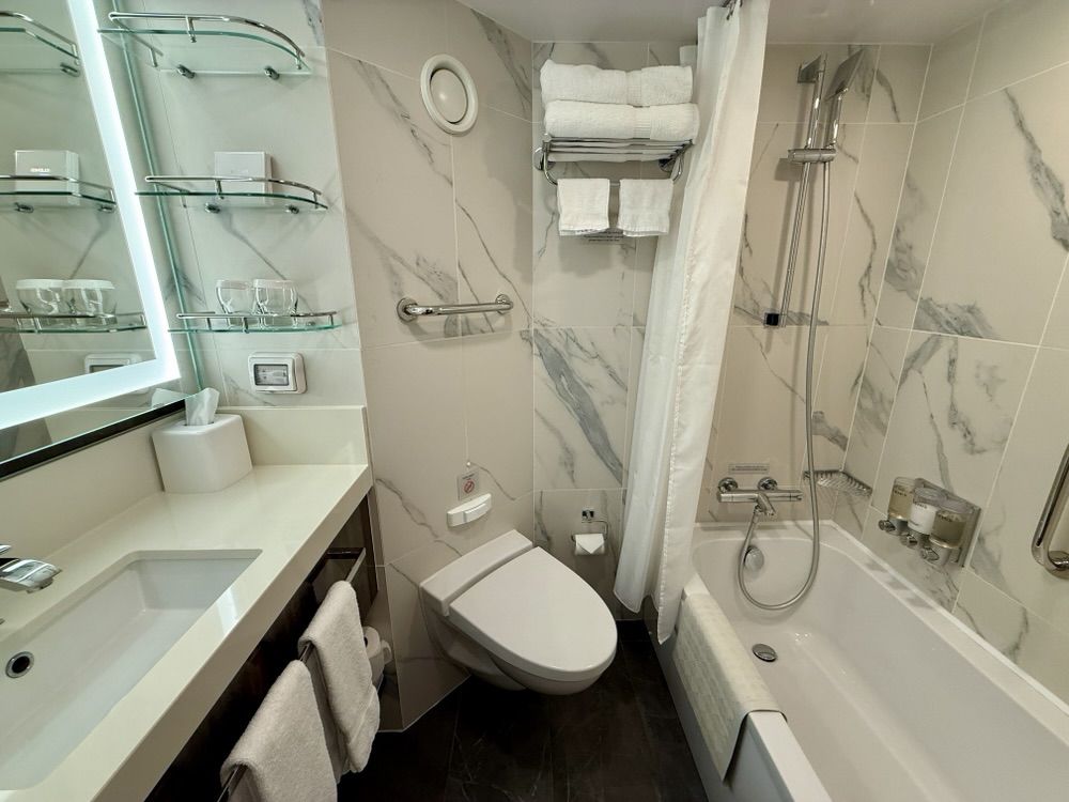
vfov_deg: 85.7
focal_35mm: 14
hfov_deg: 102.1
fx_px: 432
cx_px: 534
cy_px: 401
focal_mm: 2.22
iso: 160
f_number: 2.2
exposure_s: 1/120
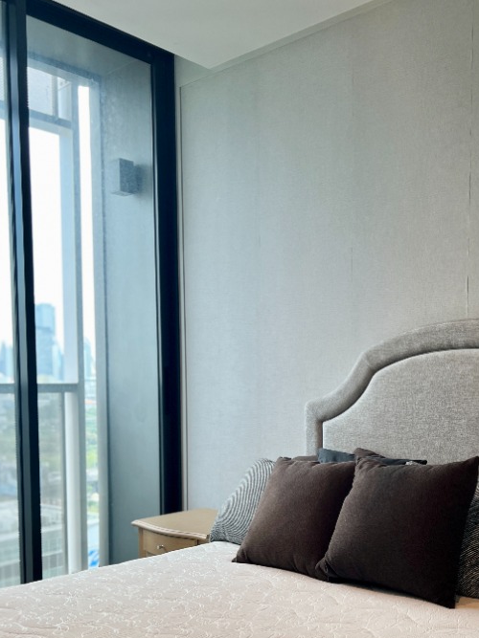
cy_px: 432
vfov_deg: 47.0
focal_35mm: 39
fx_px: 720
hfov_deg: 36.5
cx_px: 313
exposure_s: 1/121
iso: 80
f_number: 1.5
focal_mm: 5.7
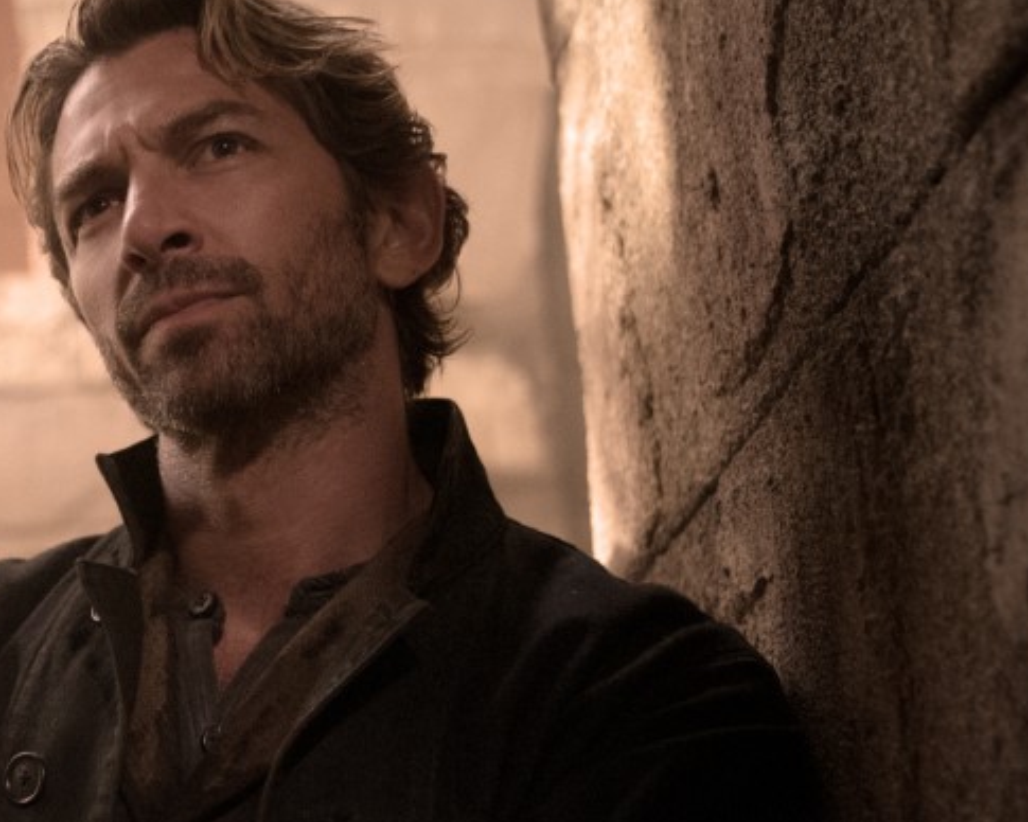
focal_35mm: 86
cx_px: -76
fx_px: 2617
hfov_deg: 21.2
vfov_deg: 17.8
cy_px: 600
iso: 3200
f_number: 2.8
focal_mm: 37
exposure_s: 1/125
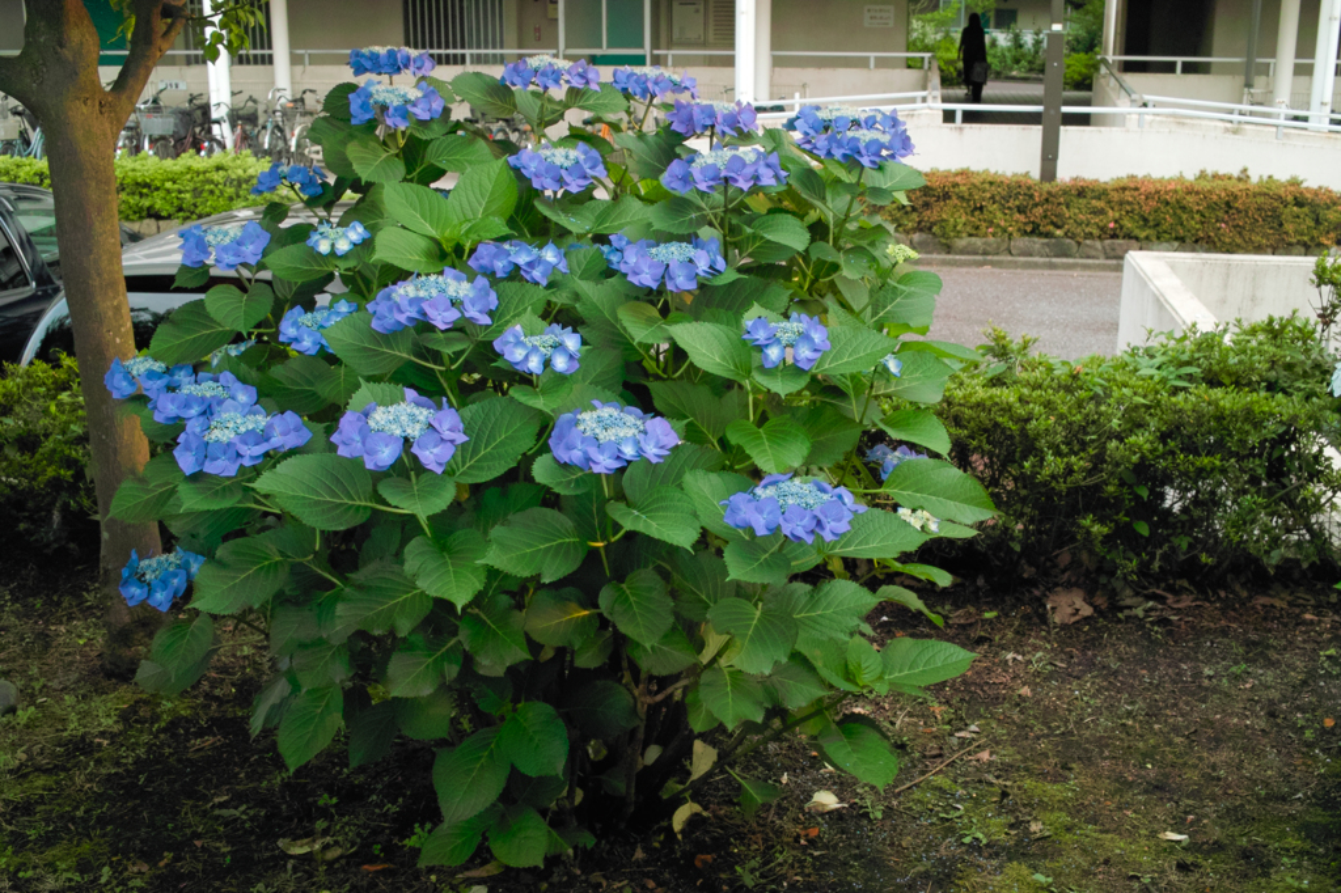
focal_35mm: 41
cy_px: 446
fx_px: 1527
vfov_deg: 32.6
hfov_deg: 47.4
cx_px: 670
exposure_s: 1/30
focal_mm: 24.2
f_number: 7.1
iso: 800
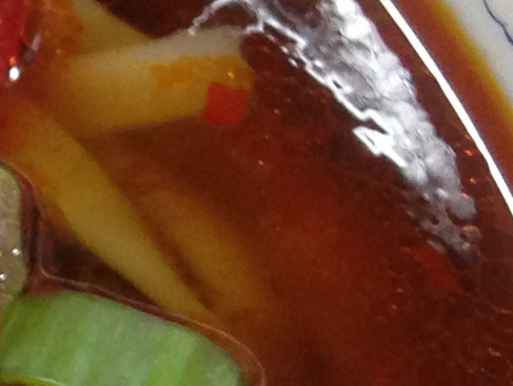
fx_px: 3278
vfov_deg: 6.6
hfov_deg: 8.0
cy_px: 578
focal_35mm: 221
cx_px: -852
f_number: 2.4
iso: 125
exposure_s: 1/20
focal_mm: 4.12
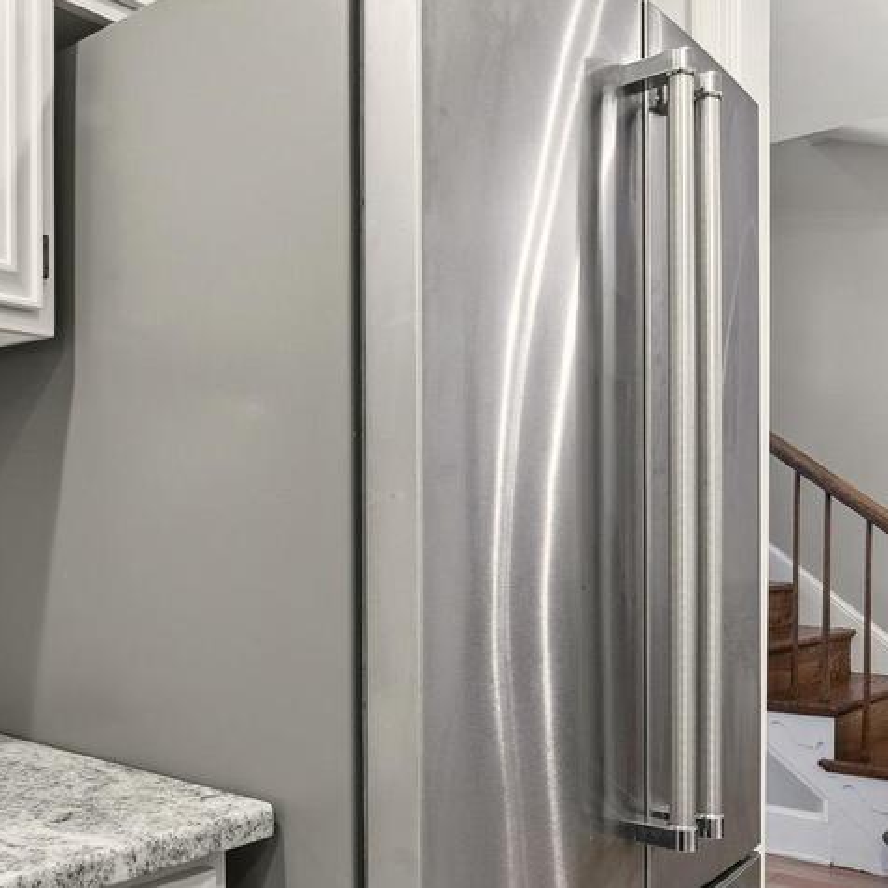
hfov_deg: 45.3
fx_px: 1045
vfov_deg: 45.8
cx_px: 291
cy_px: 534
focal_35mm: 36
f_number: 10
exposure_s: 1/25
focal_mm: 14
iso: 250
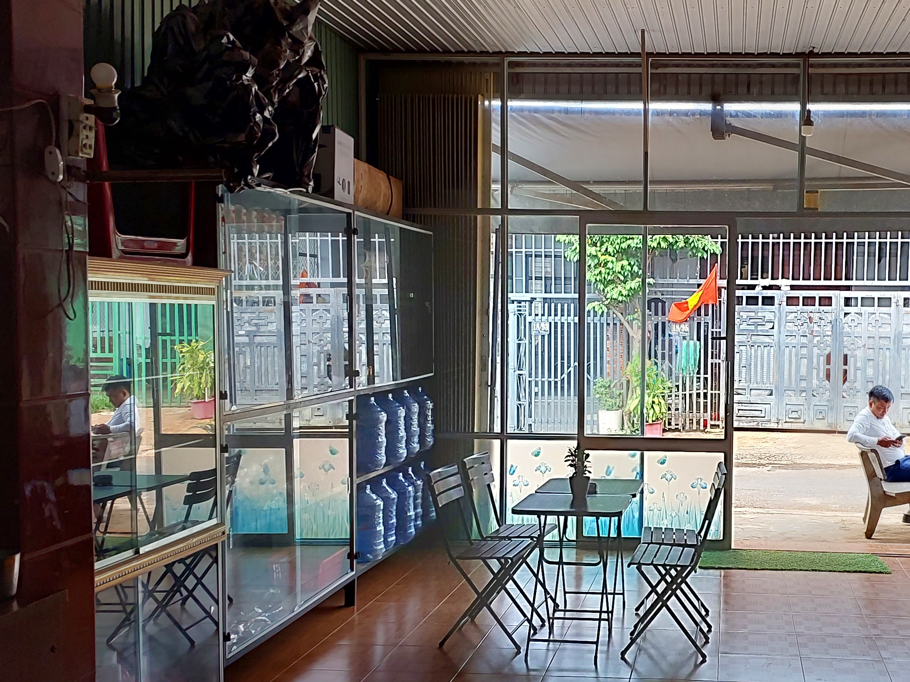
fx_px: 1104
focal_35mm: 42
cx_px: 668
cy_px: 372
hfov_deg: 43.5
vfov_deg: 34.3
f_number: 1.8
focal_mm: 5.06
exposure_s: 1/50
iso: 32
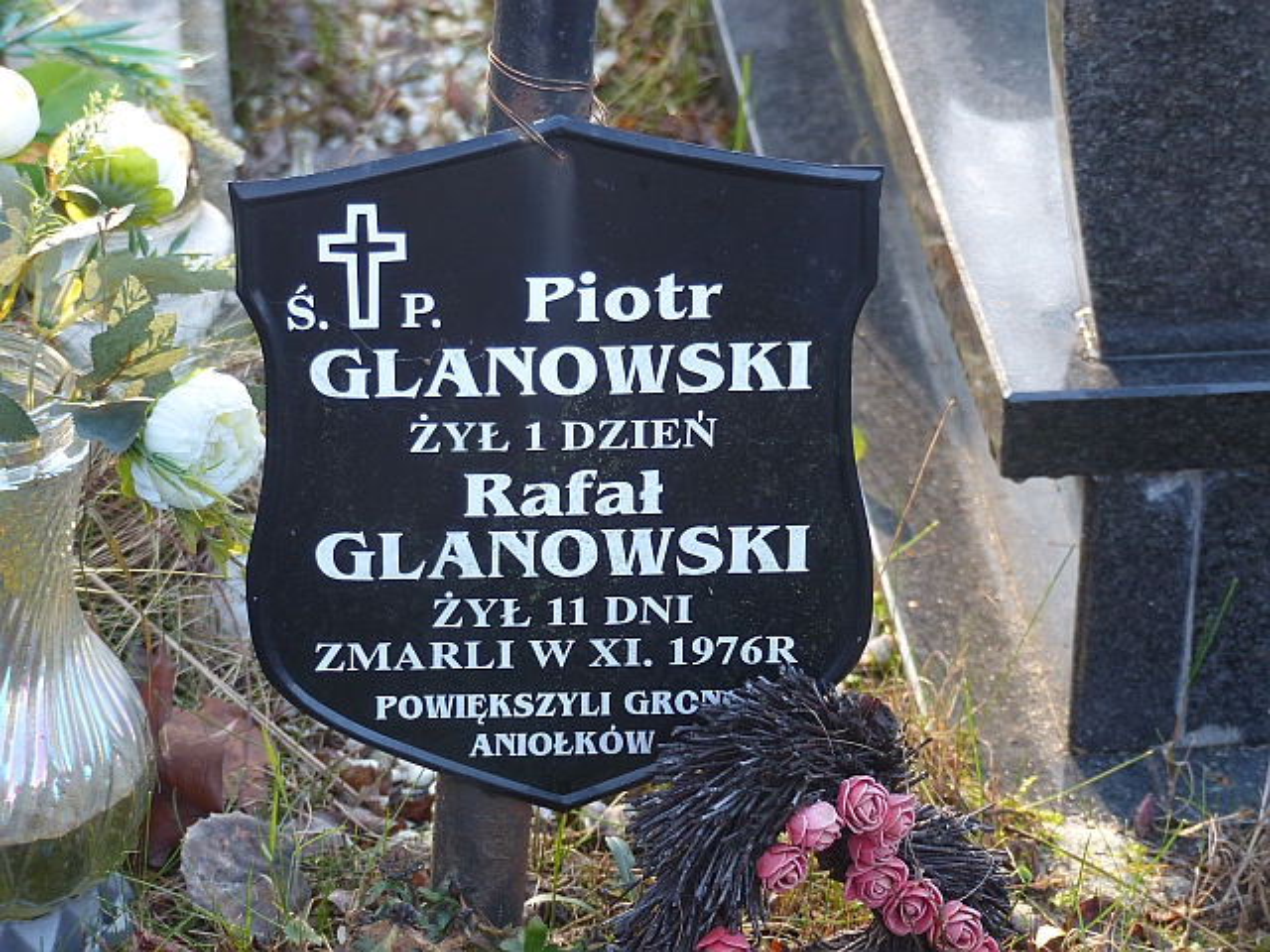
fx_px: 5870
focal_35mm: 160
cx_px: 635
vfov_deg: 9.3
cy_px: 476
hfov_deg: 12.3
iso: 125
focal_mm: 28.7
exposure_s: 1/80
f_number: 2.8
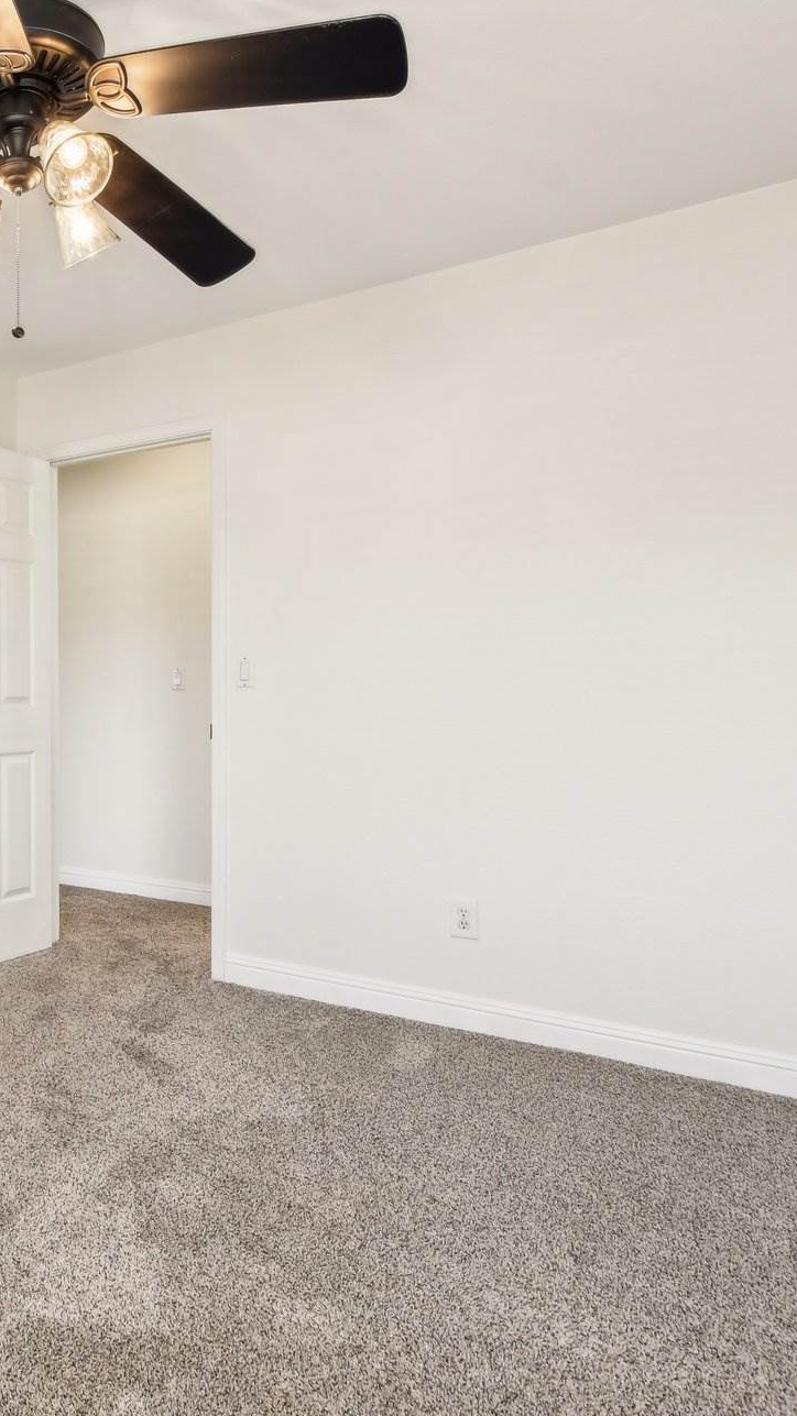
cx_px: -33
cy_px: 714
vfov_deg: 74.0
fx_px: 939
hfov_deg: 39.5
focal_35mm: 25
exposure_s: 1/13
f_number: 8
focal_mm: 10
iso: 100
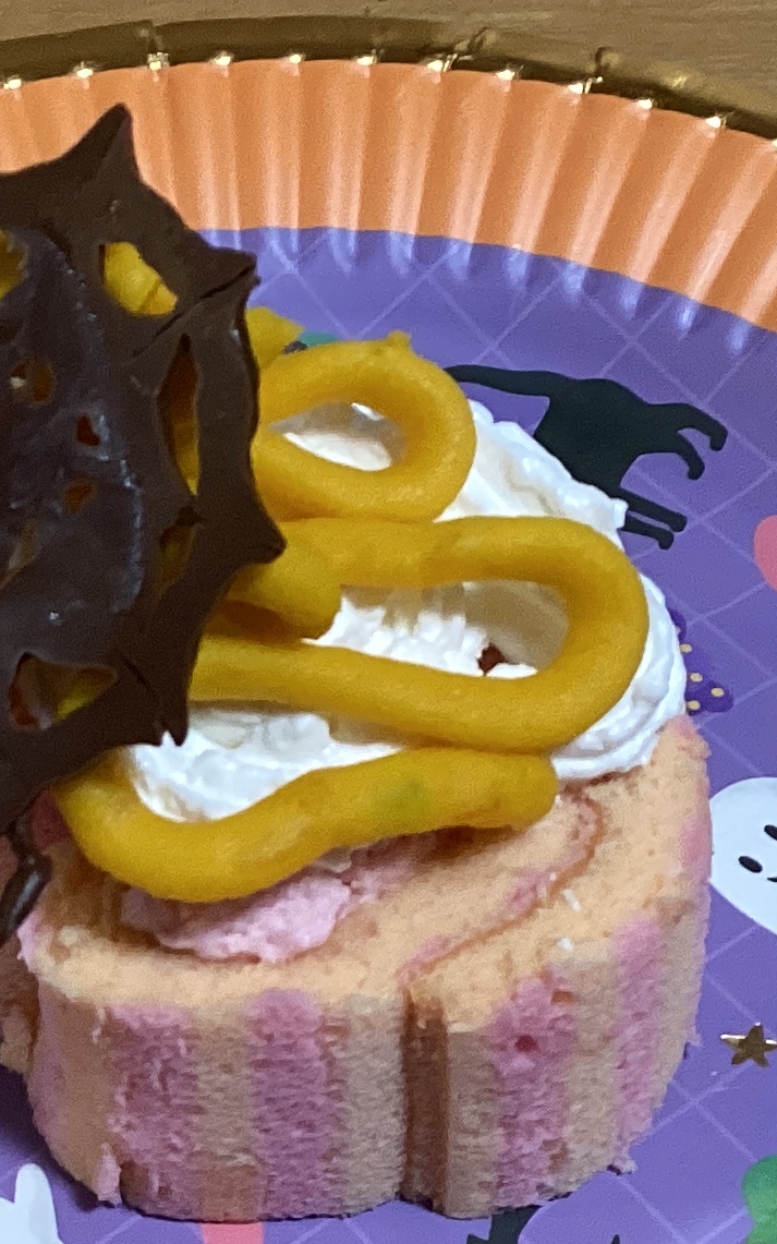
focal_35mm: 94
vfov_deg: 21.9
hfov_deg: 13.8
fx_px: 3185
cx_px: 166
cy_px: 923
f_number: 2.4
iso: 200
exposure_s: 1/60
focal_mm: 3.3
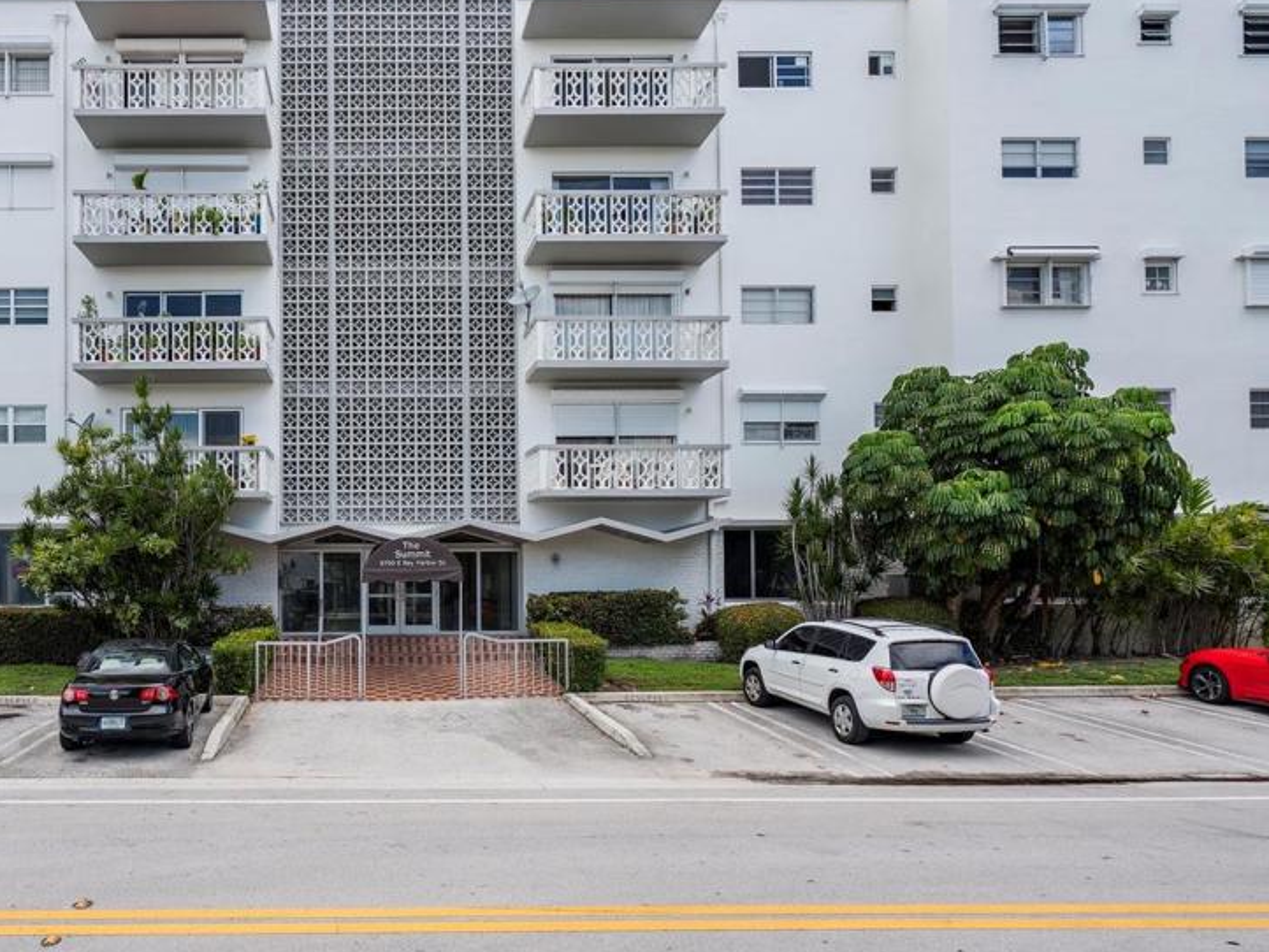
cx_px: 378
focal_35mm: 23
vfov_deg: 58.6
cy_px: 559
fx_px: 843
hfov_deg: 70.7
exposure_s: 1/200
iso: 100
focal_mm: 16
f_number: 8
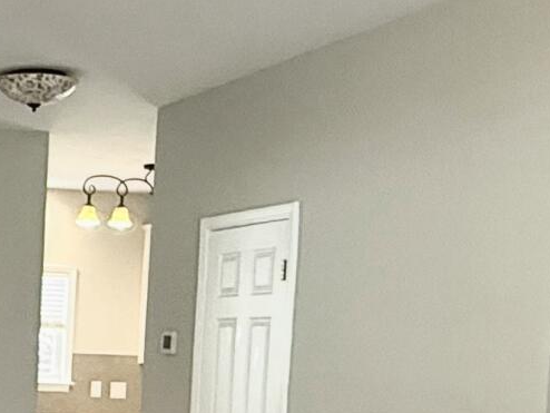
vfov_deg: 16.9
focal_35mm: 85
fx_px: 1351
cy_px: 432
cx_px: -232
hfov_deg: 20.3
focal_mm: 2.22
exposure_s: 1/120
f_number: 2.2
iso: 250
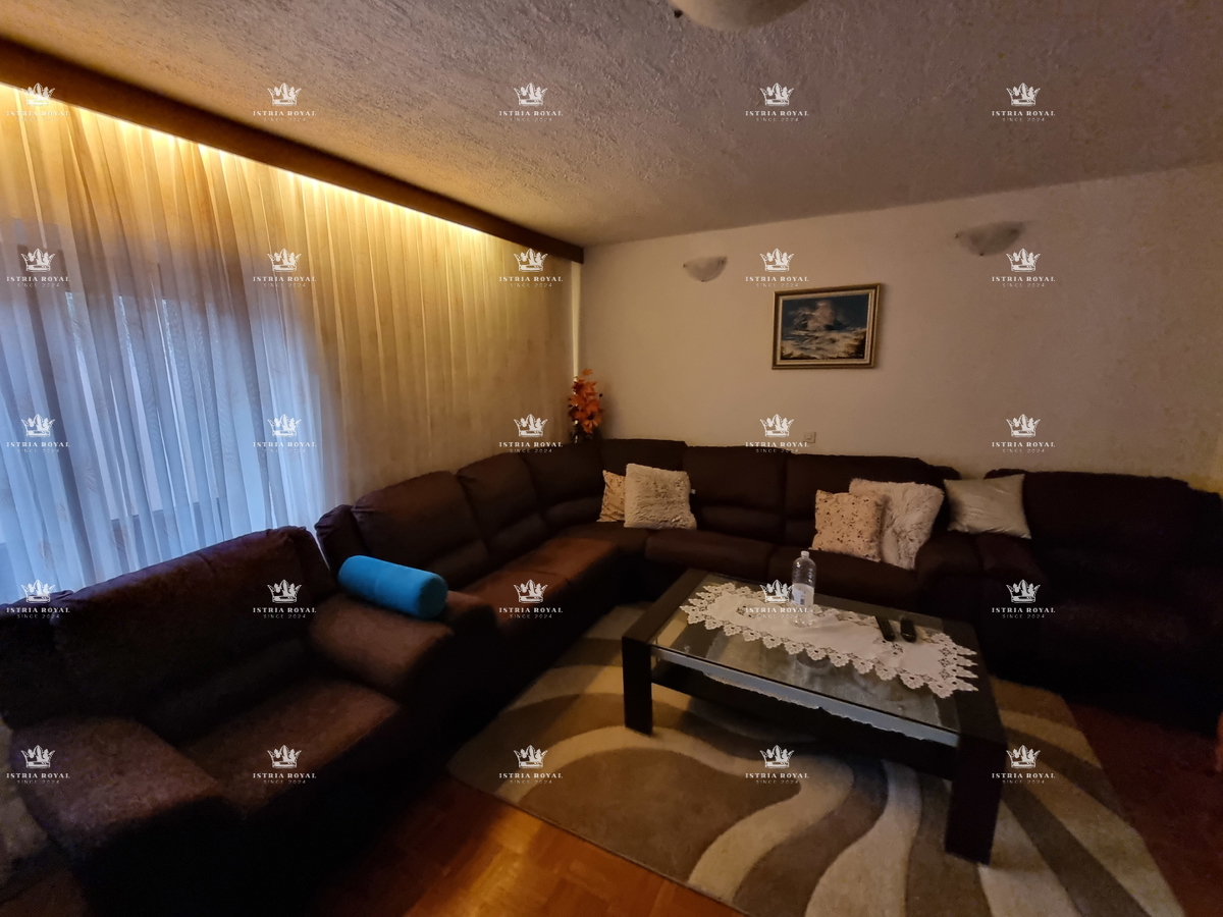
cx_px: 612
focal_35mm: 13
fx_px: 459
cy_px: 458
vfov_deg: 89.9
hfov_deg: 106.2
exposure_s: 1/25
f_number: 2.2
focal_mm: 2.2
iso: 800
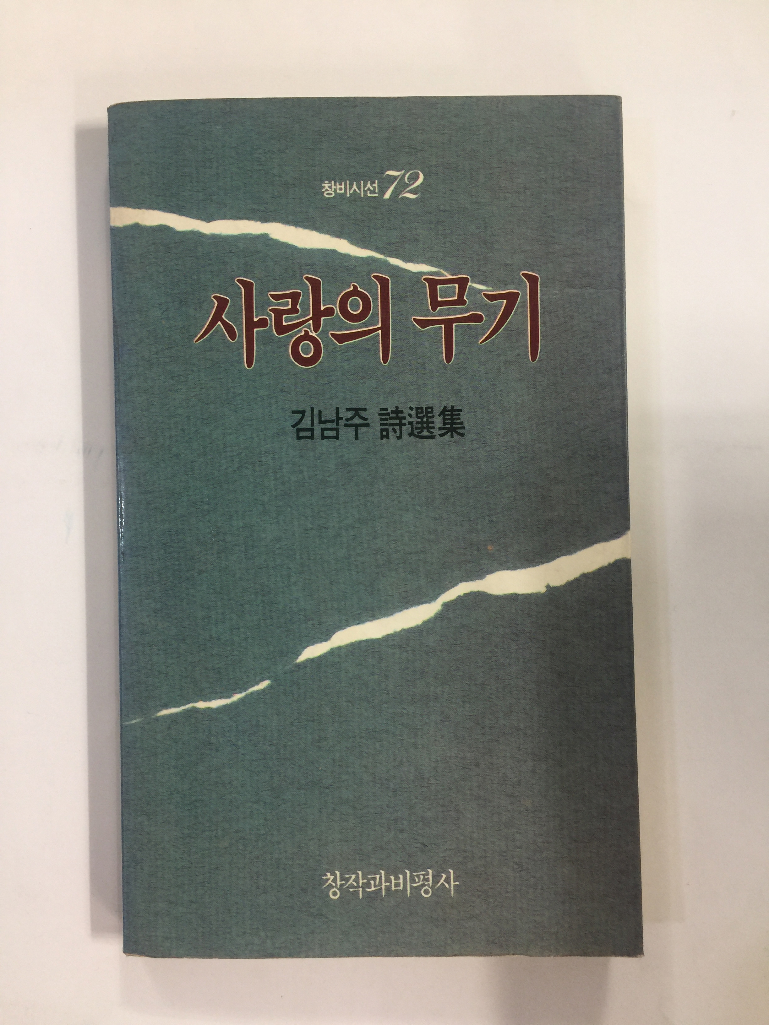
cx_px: 384
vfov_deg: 61.7
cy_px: 512
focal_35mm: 29
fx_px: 859
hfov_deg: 48.2
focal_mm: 4.15
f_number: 2.2
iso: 40
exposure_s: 1/15
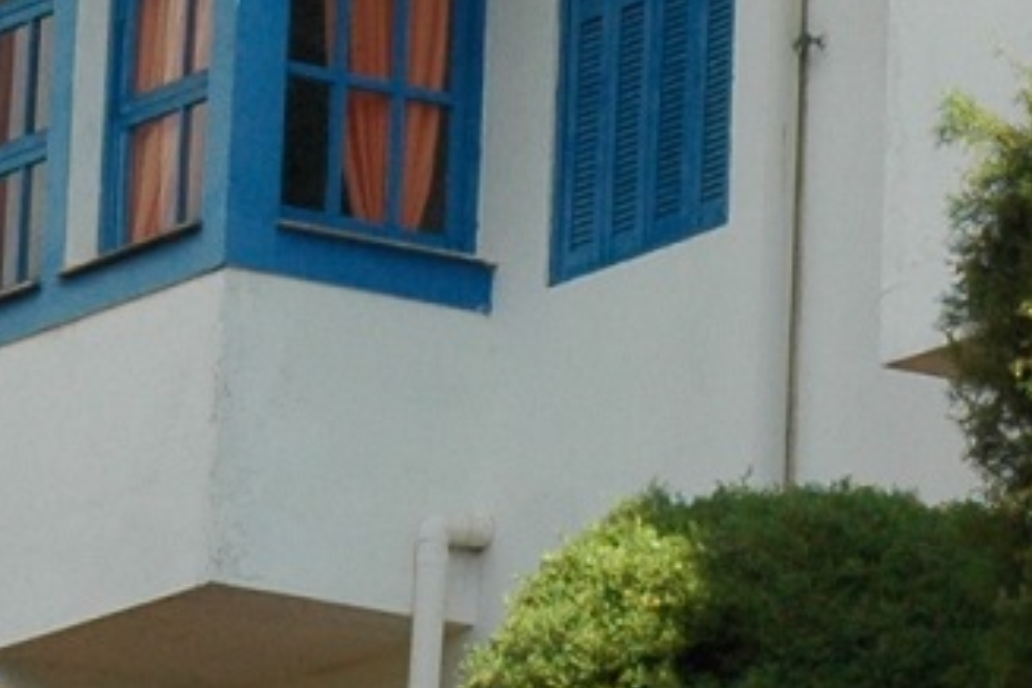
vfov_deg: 3.0
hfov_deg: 4.5
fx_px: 13272
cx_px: 549
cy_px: -376
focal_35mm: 463
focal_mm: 48
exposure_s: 1/320
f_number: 9
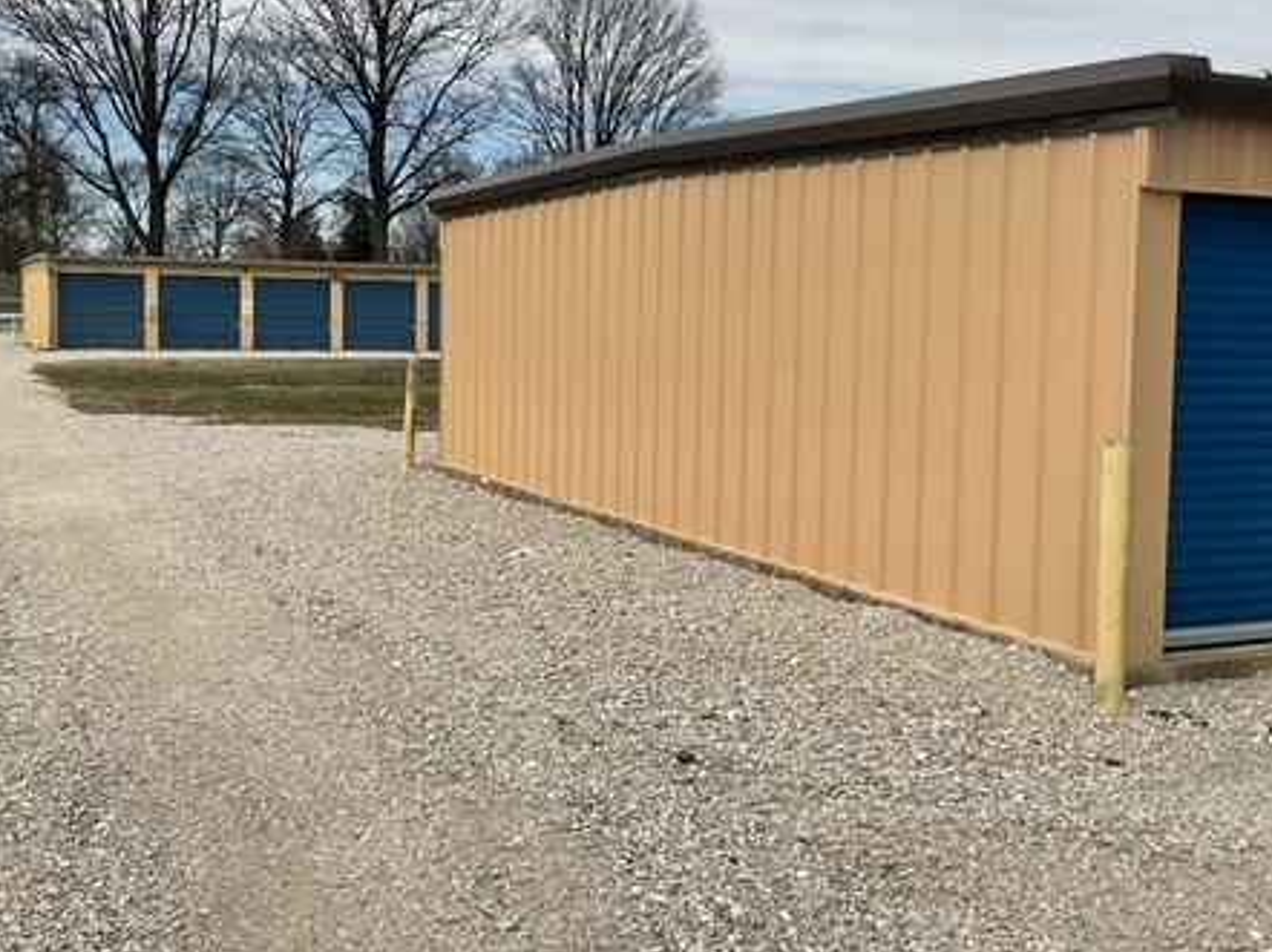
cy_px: 406
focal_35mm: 42
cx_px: 590
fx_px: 1542
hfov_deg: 44.8
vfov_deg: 34.3
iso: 20
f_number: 1.8
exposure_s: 1/2427
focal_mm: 3
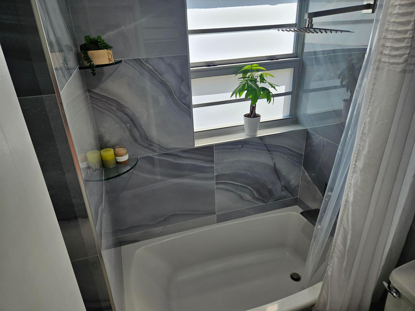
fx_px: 276
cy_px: 156
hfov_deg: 73.9
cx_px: 208
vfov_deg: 58.9
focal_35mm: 23
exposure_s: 1/120
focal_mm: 5.4
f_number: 1.8
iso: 40
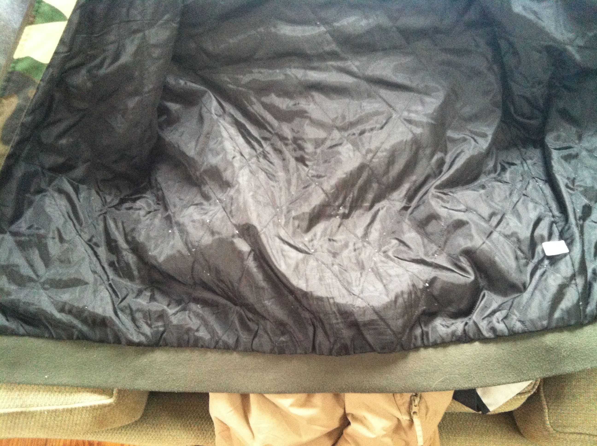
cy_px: 223
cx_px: 298
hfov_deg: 52.7
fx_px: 603
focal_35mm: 35
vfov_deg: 40.6
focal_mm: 3.85
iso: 400
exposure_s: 1/15
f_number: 2.8
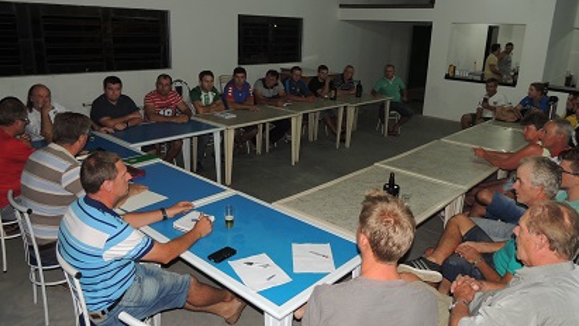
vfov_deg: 42.8
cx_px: 295
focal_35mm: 27
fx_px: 414
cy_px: 144
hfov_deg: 69.9
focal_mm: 4.3
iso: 200
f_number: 3
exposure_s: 1/30
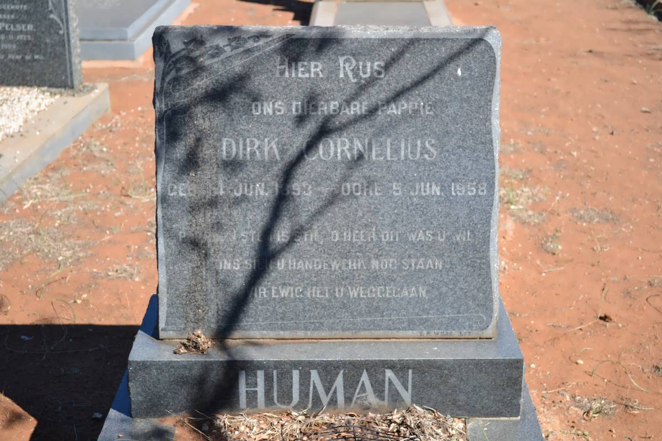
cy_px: 220
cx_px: 331
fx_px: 1048
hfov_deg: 35.1
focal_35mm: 57
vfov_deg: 23.8
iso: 160
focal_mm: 38
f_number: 5.6
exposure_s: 1/125
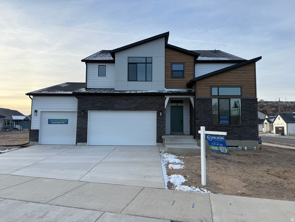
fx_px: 205
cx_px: 148
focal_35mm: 24
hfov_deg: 71.6
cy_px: 111
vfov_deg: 56.8
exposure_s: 1/1855
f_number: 1.78
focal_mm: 6.76
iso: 100
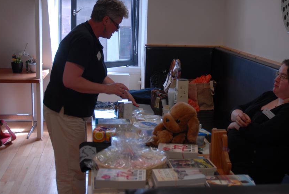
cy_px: 68
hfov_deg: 37.7
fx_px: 423
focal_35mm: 53
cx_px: 156
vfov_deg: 25.7
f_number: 3.8
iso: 160
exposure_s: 1/60
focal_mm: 27
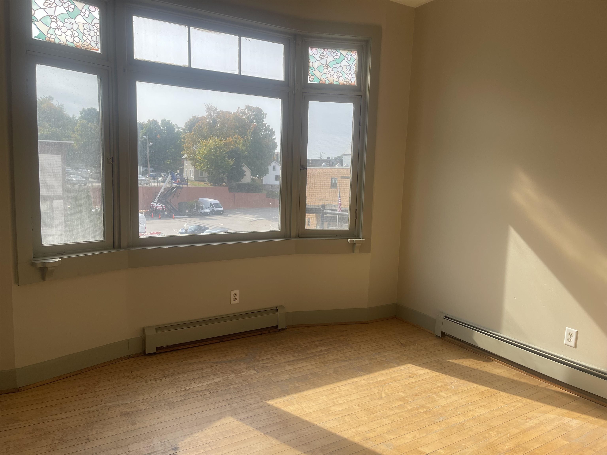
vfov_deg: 54.9
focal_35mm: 25
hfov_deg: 69.4
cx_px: 304
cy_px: 228
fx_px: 438
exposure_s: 1/887
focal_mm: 5.1
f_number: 1.6
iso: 32
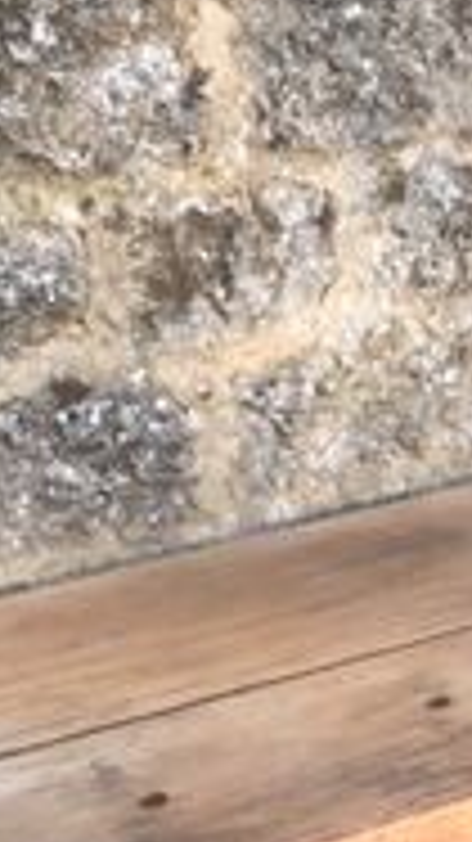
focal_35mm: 108
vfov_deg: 19.0
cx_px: 557
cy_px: 937
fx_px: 2406
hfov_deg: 11.0
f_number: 2.2
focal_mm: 4.15
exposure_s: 1/430
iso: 25
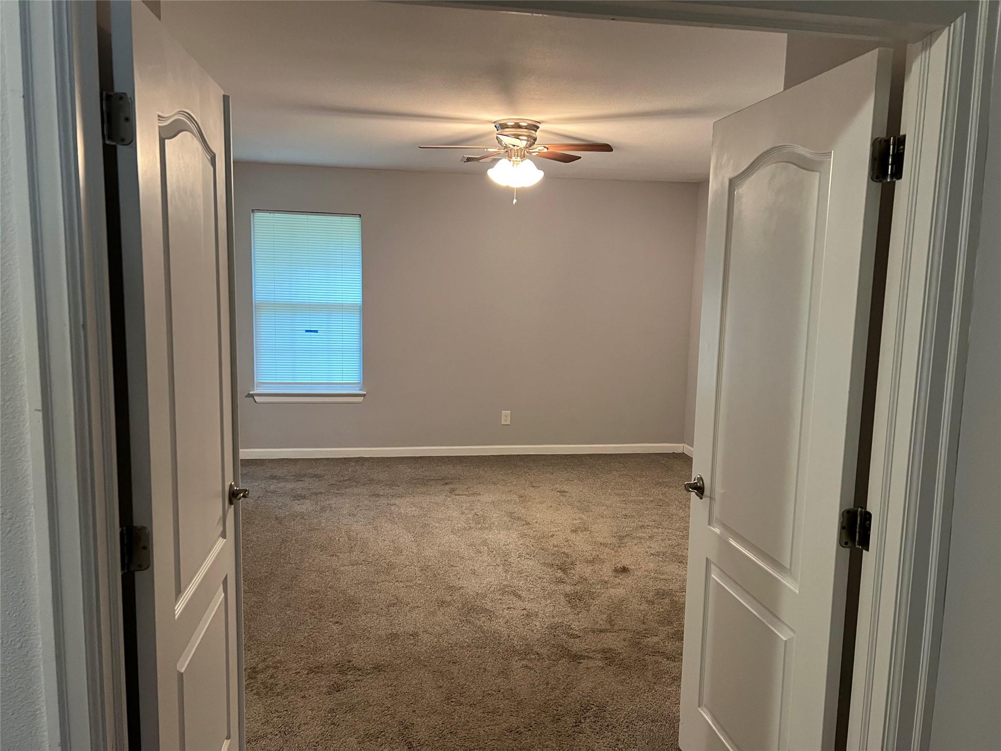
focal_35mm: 26
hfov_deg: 67.3
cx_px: 500
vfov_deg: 53.1
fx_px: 752
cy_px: 376
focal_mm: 5.7
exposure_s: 1/60
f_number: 1.5
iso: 320
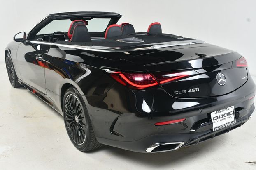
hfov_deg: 51.9
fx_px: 263
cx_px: 125
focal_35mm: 37
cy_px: 85
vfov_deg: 36.0
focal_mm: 24
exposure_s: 1/160
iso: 100
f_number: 9
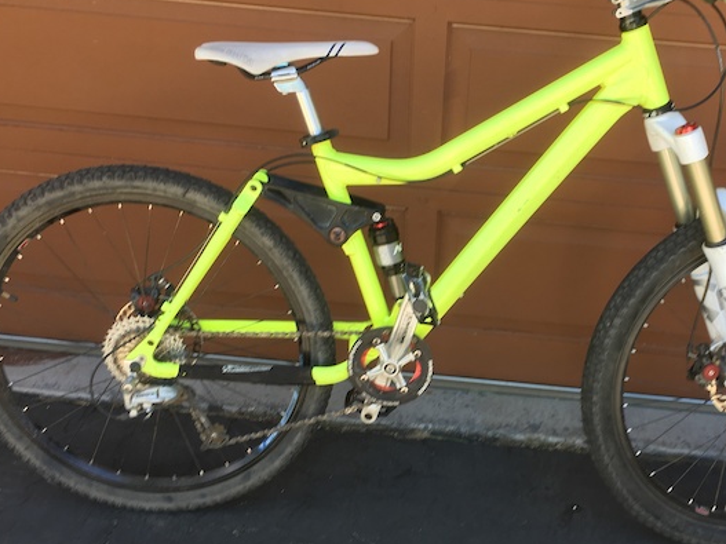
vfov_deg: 32.8
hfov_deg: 42.5
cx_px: 466
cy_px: 304
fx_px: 923
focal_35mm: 44
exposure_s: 1/60
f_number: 2.2
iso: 25
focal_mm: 4.15
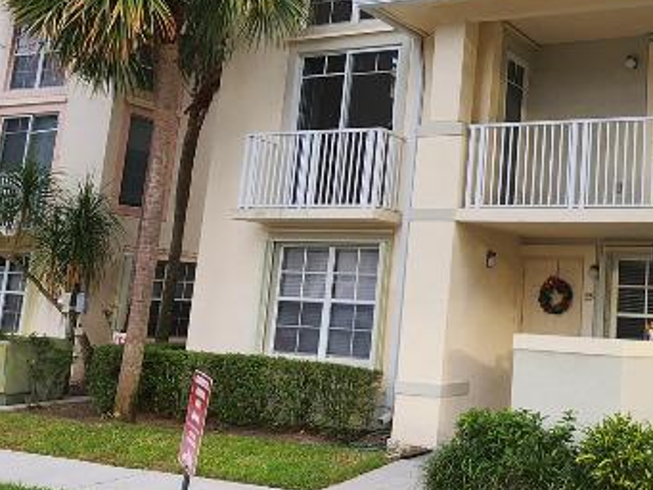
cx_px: 605
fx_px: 736
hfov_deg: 43.1
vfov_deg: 36.7
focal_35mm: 39
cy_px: 191
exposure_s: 1/129
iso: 50
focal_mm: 2.2
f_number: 2.2
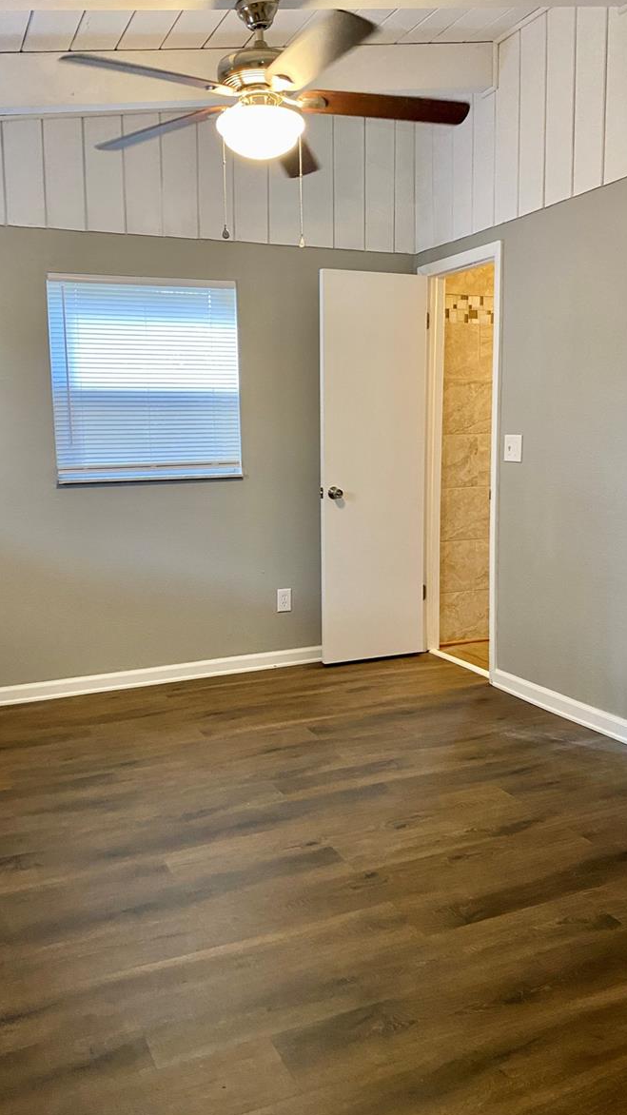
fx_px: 857
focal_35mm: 29
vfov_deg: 66.1
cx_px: 289
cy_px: 550
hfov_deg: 40.1
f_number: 1.8
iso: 320
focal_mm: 4.25
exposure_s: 1/60
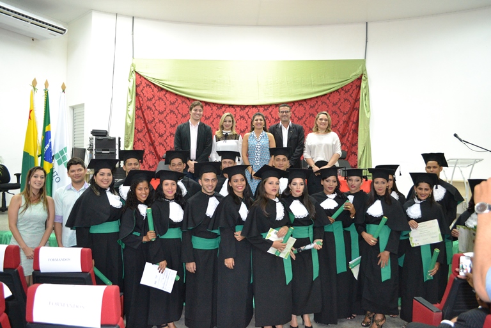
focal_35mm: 27
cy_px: 164
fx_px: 368
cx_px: 246
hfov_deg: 67.4
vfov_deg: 47.9
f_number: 3.5
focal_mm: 18
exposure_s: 1/60
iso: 2800
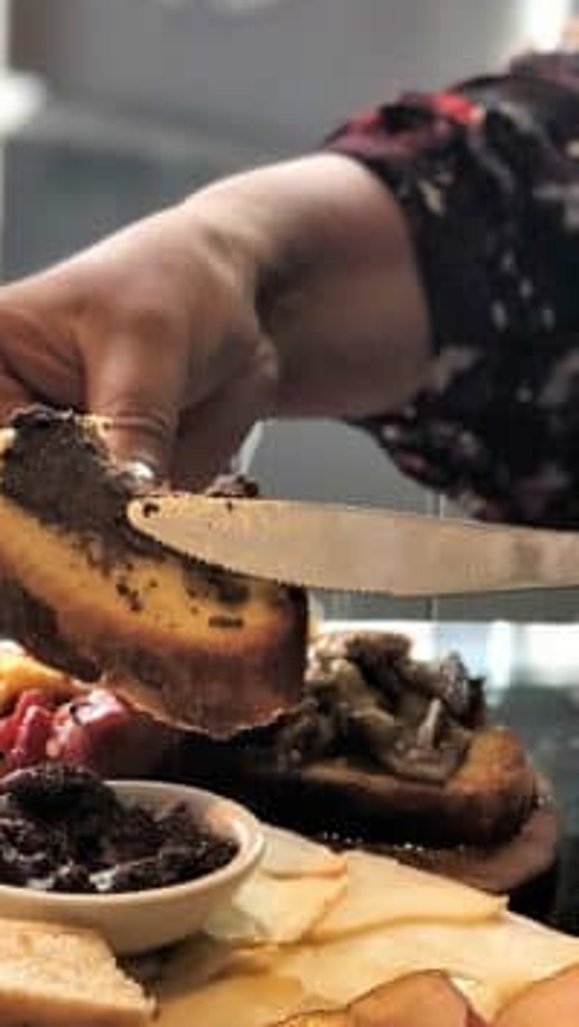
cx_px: -162
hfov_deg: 8.6
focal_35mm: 140
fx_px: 3817
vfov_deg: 15.2
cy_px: 807
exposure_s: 1/33
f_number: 2.8
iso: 80
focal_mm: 6.6
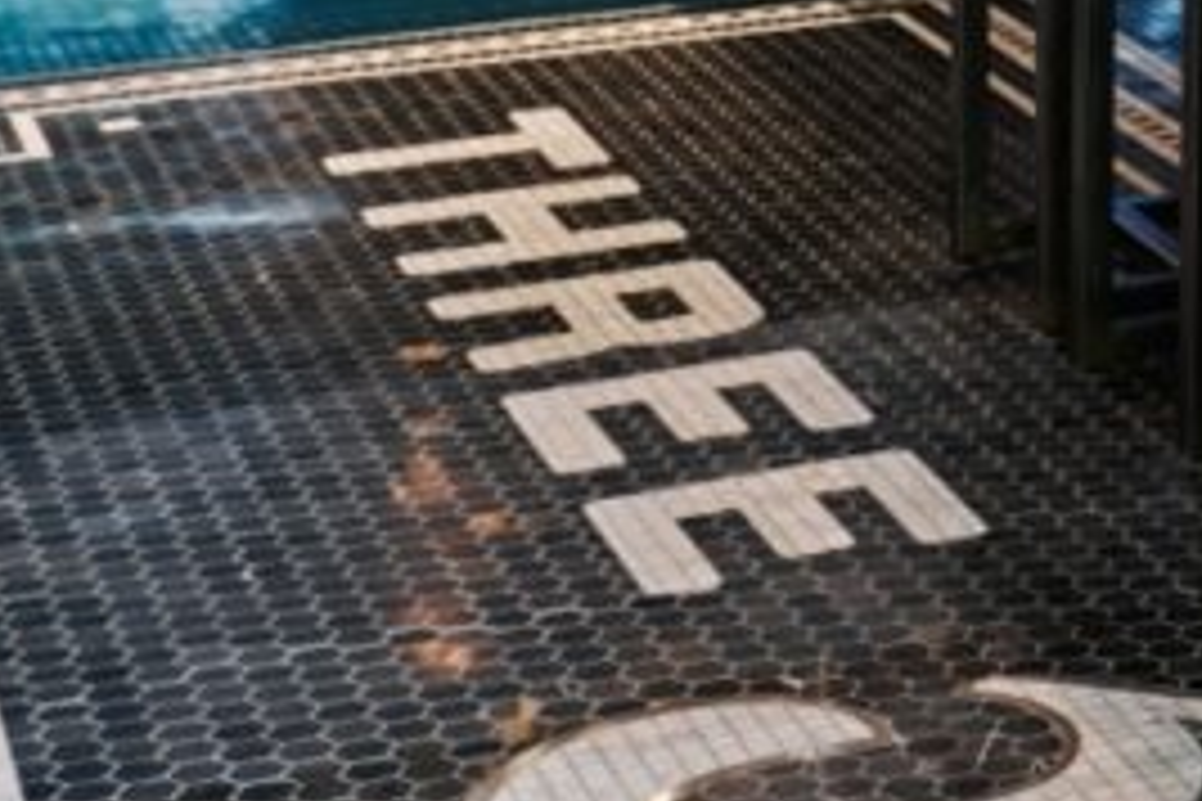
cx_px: 1972
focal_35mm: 119
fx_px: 3973
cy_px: -646
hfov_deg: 15.4
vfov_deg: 10.8
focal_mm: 31
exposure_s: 2
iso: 160
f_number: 9
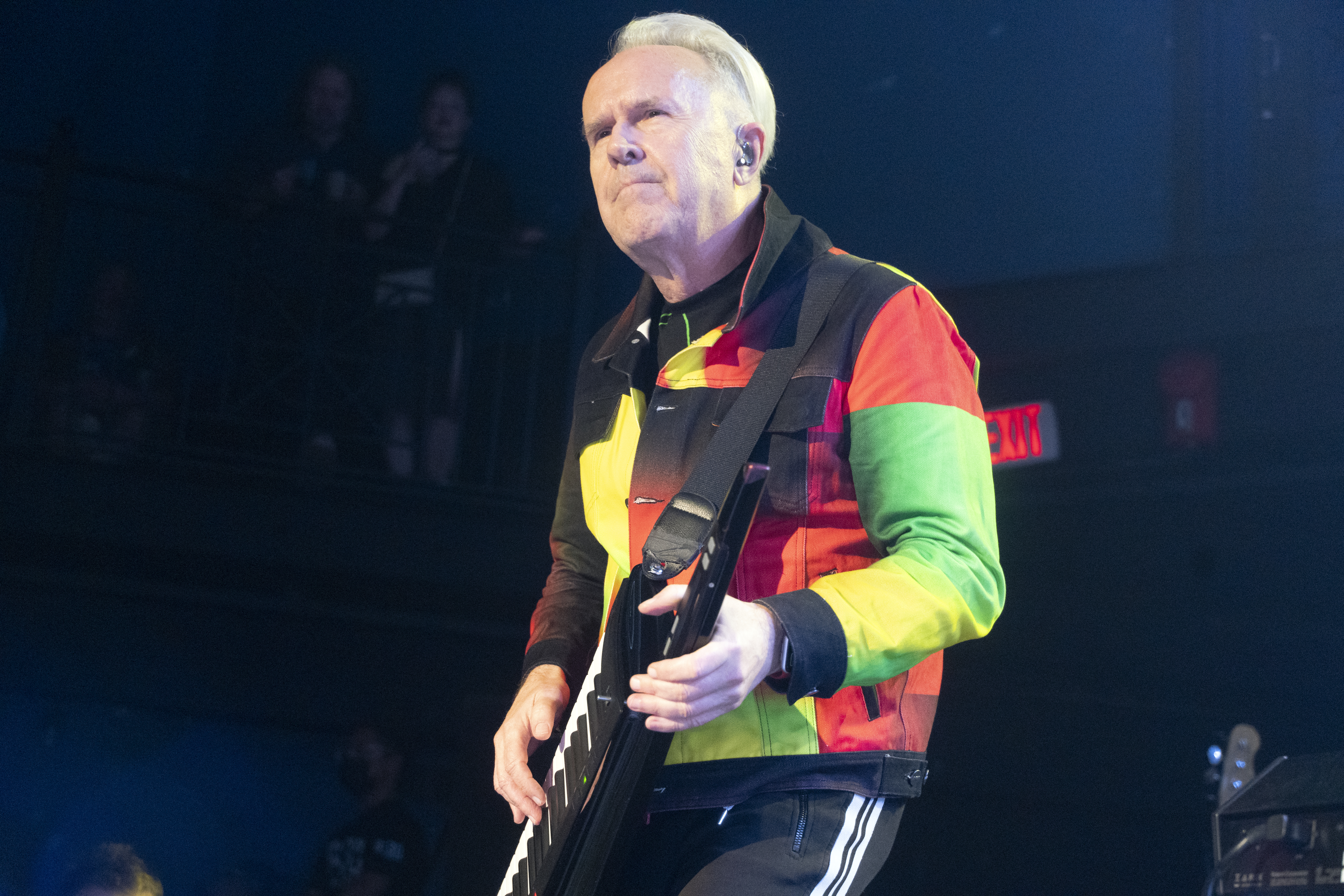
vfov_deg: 26.5
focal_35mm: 51
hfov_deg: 38.9
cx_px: 672
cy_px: 448
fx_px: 1904
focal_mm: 51
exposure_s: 1/320
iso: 8000
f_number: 4
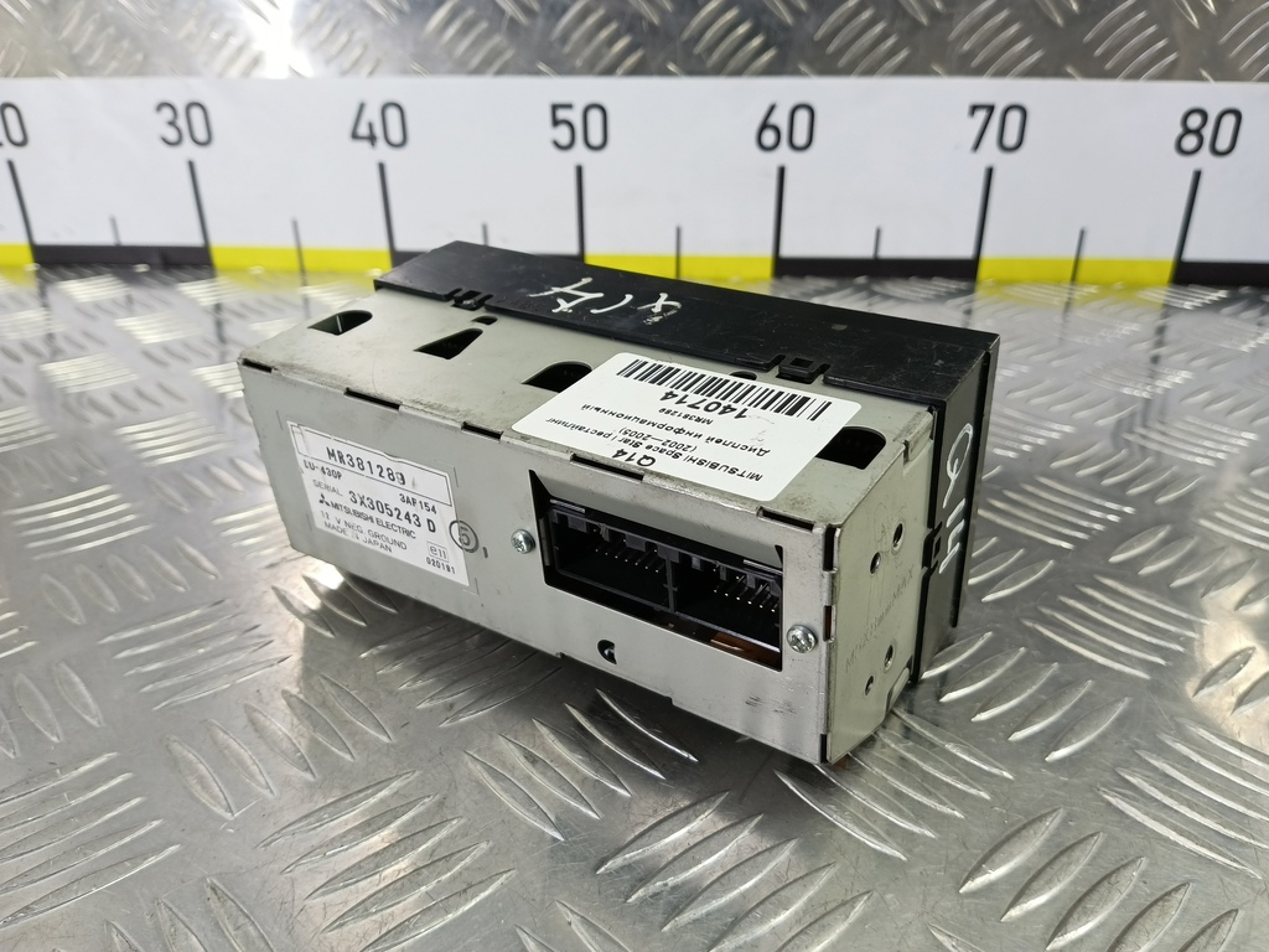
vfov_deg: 58.9
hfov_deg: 73.9
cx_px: 634
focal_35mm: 23
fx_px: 843
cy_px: 476
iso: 132
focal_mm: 4.11
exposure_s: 1/50
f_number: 1.6
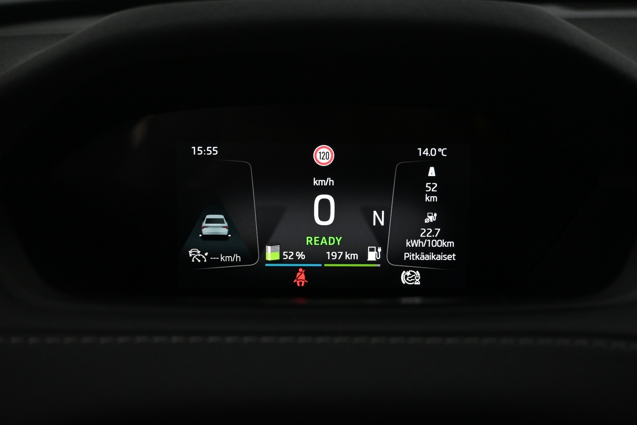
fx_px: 796
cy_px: 212
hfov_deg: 43.6
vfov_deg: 29.9
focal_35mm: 45
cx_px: 318
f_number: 4.8
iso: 2500
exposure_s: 1/50
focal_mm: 30
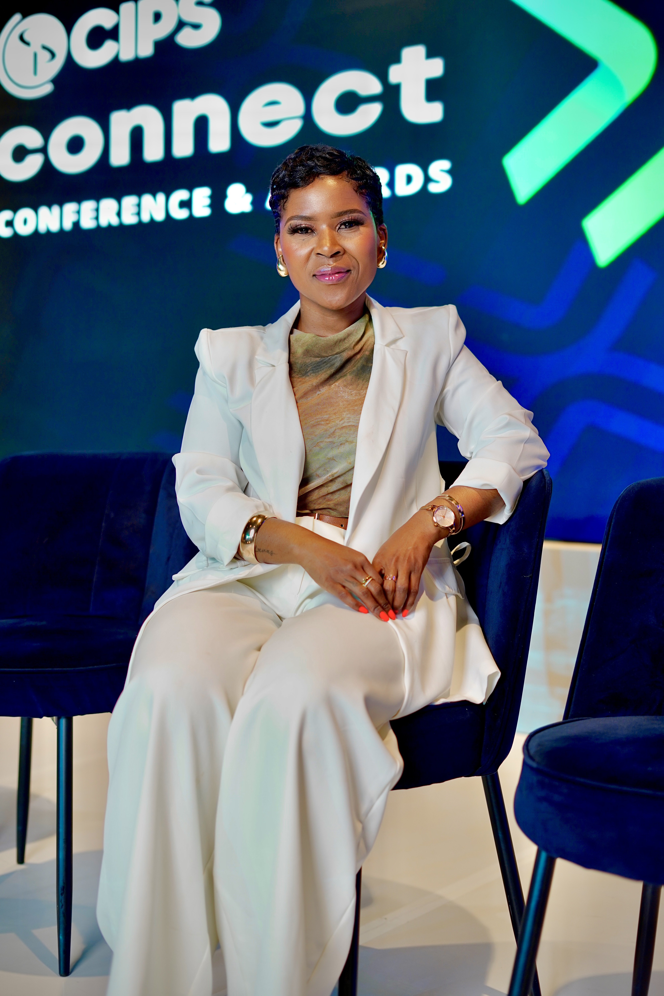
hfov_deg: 27.0
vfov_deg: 39.6
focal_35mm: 50
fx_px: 1383
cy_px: 498
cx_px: 332
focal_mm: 50
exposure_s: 1/100
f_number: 2.5
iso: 500
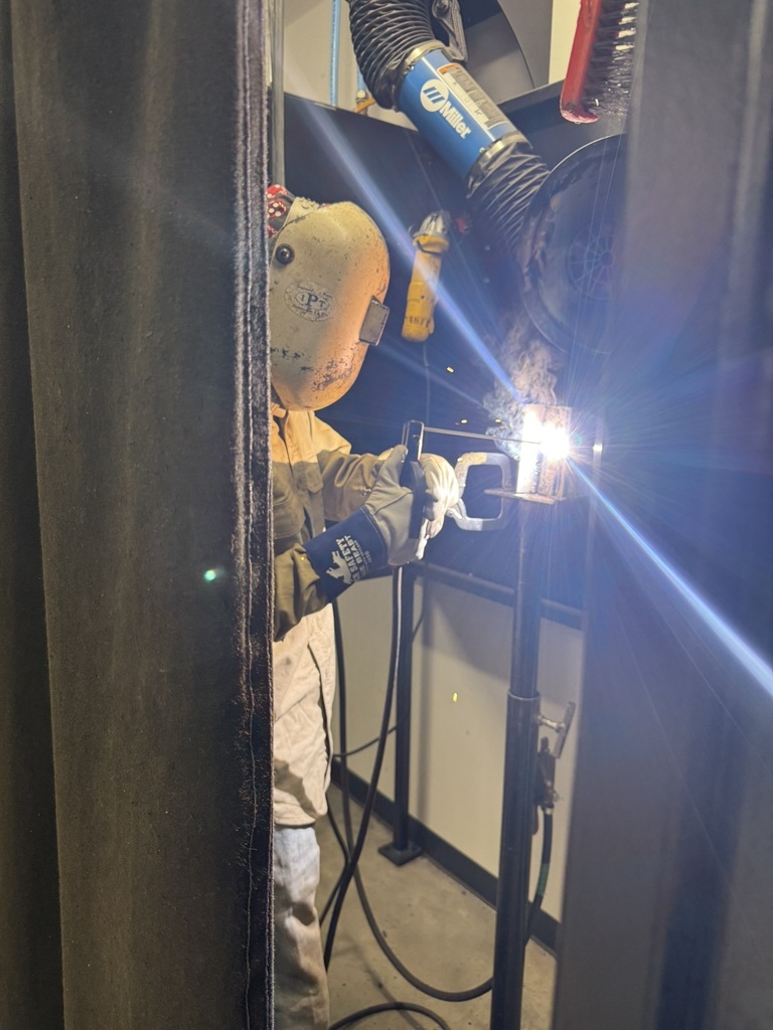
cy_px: 515
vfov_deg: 71.6
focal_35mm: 24
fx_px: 715
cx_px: 386
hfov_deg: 56.8
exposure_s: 1/60
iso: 160
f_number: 1.78
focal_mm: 6.76
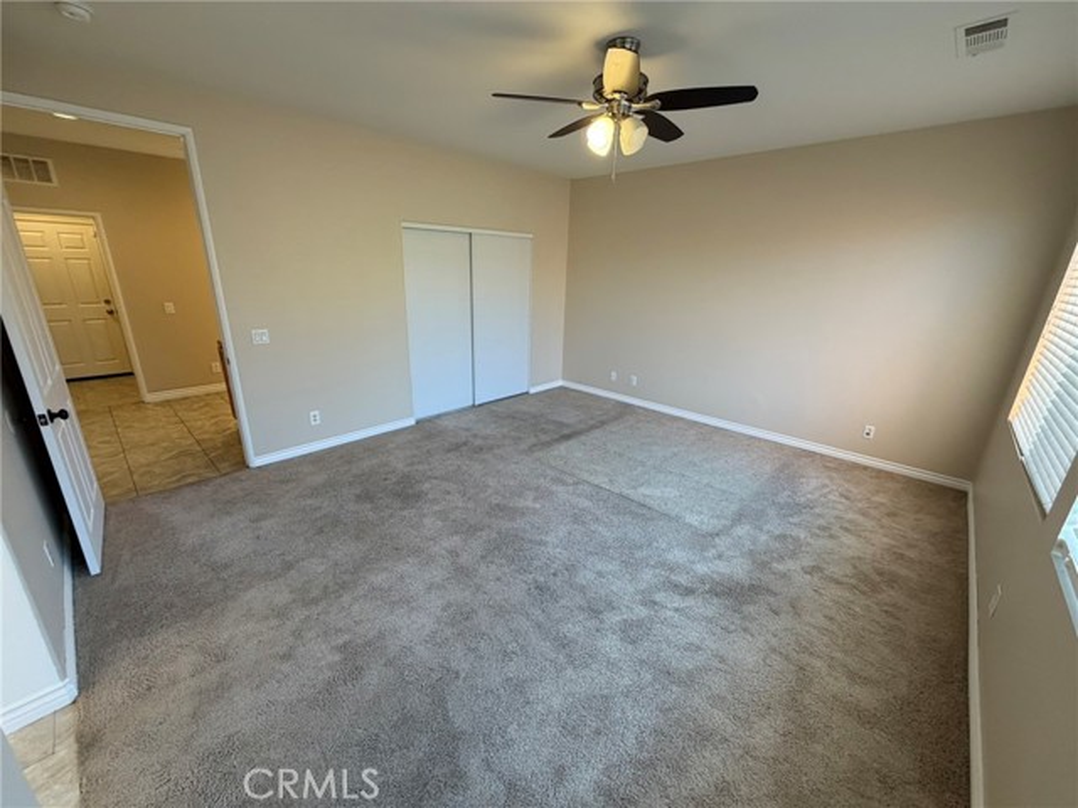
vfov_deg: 85.7
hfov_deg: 102.1
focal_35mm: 14
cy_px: 404
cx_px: 539
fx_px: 436
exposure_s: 1/120
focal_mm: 2.22
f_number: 2.2
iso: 250
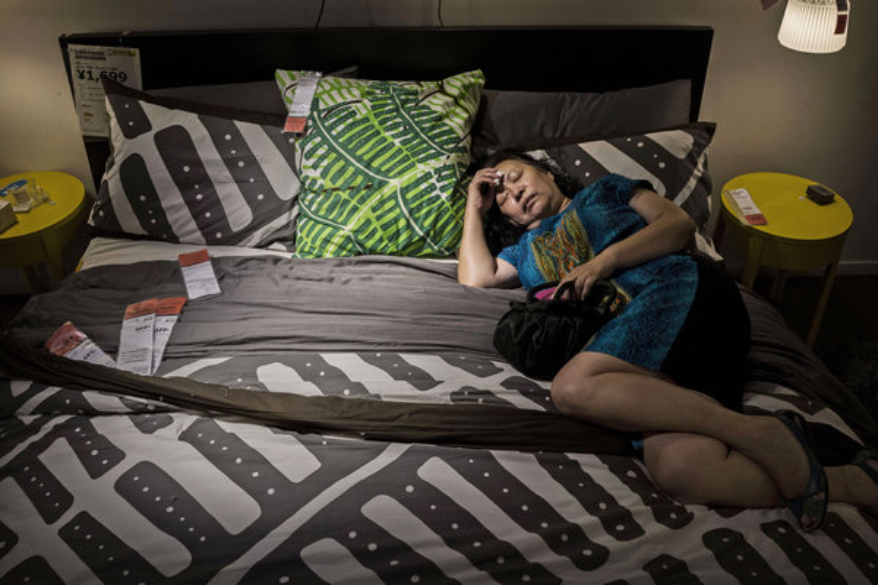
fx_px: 854
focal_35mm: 35
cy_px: 292
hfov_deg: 54.4
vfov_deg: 37.9
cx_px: 439
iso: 1600
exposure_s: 1/200
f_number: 5
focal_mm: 35
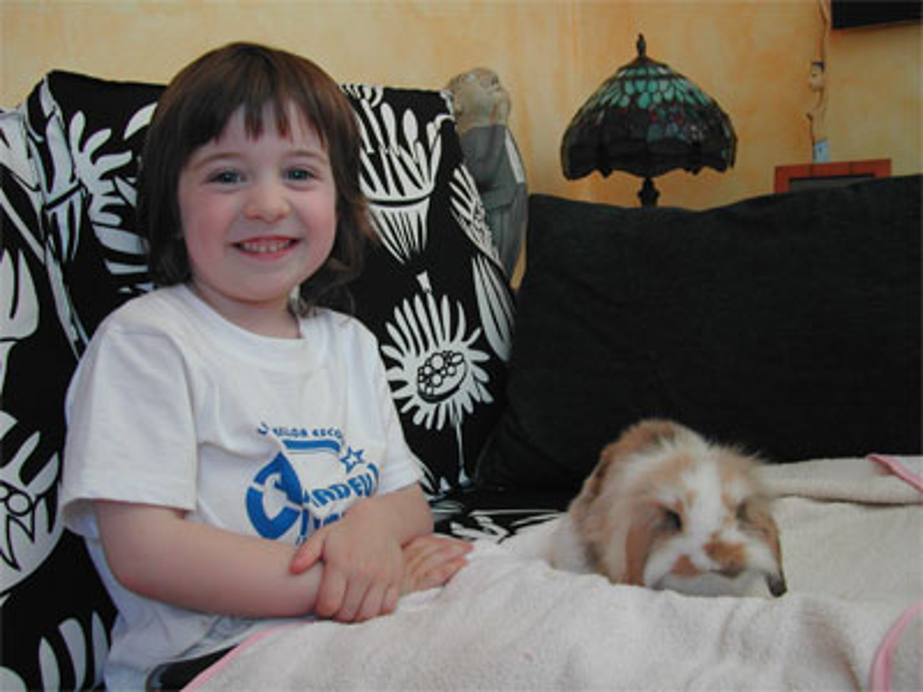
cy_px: 346
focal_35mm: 38
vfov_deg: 37.7
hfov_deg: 49.0
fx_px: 1013
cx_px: 462
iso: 100
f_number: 2.8
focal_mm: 8
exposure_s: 1/22.2
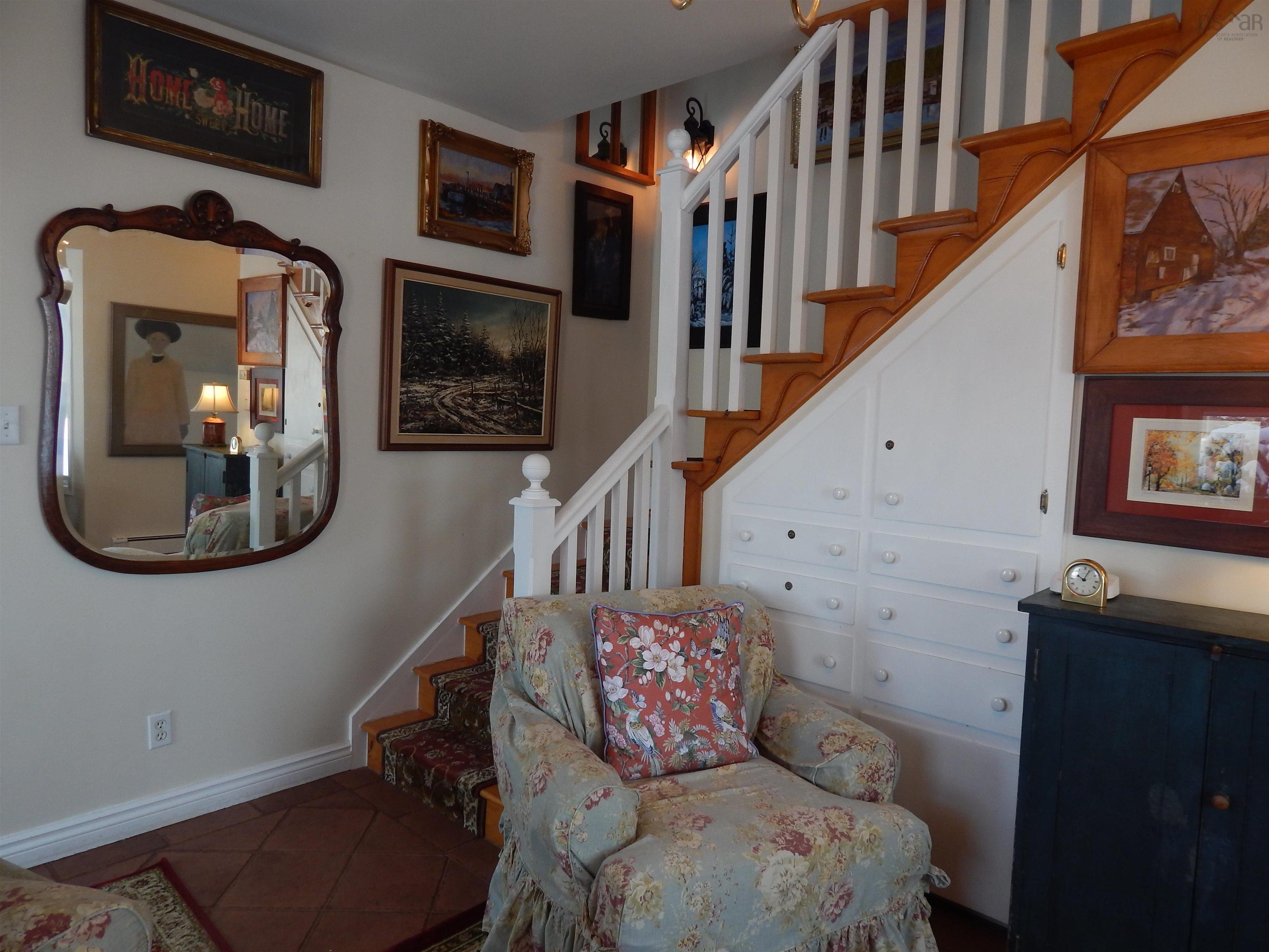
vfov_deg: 58.9
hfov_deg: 73.9
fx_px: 843
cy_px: 476
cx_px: 634
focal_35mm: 23
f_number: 3
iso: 125
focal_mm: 4
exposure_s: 1/60
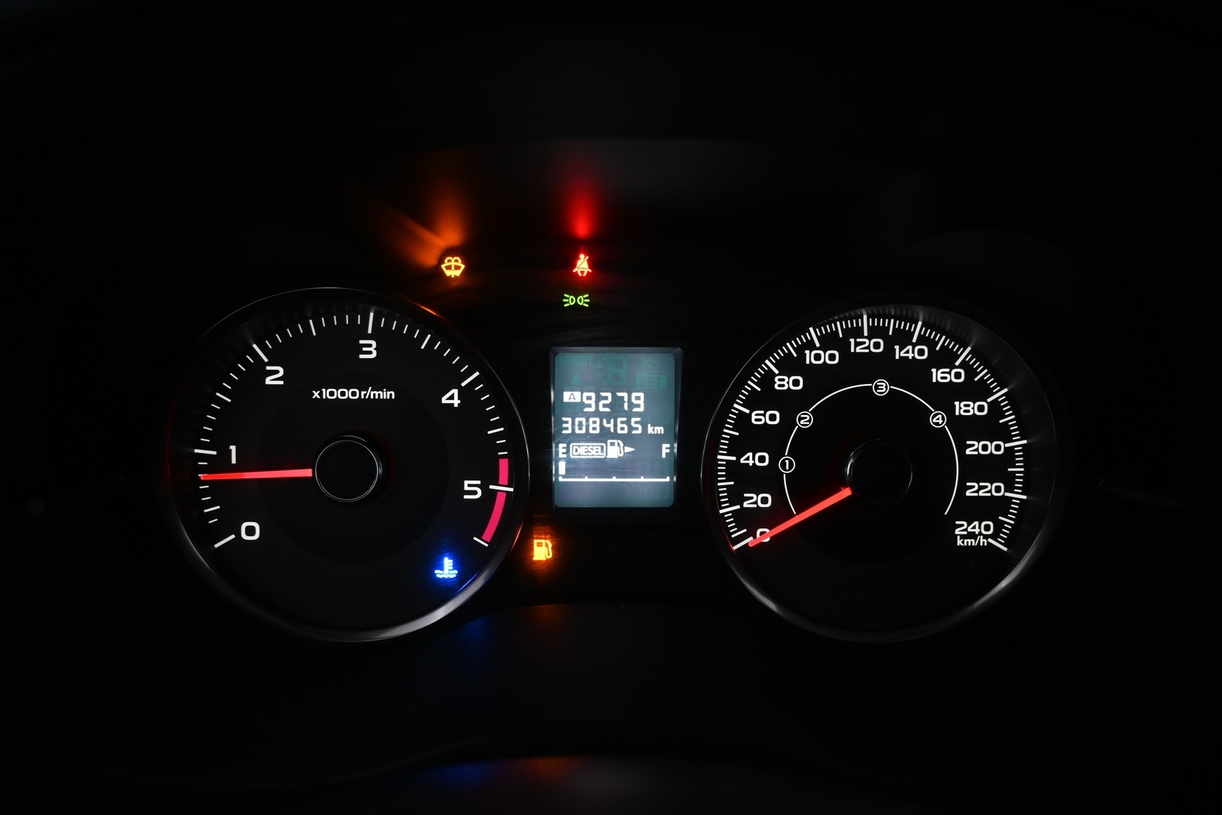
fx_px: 1069
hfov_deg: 59.5
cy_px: 408
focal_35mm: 32
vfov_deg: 41.7
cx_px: 611
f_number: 4
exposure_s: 1/30
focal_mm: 21
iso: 800
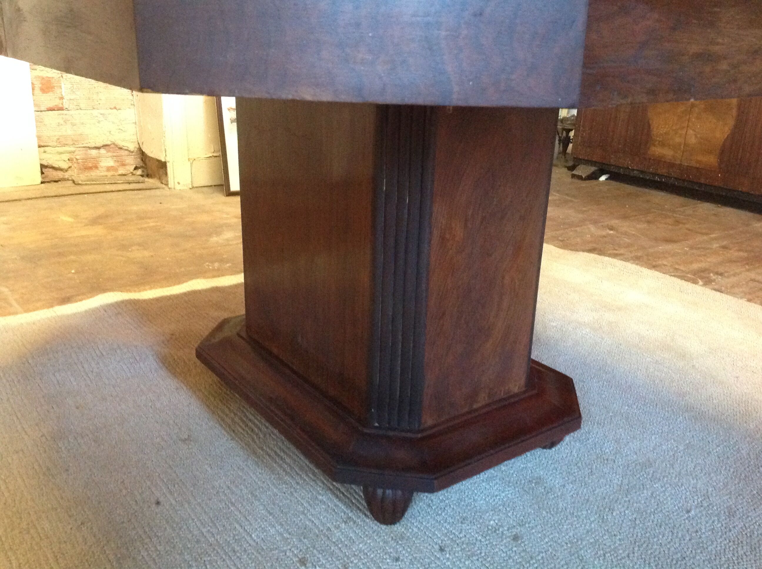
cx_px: 381
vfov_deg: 40.6
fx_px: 769
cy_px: 284
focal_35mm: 35
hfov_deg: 52.7
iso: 640
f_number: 2.4
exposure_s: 1/15
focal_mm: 4.28
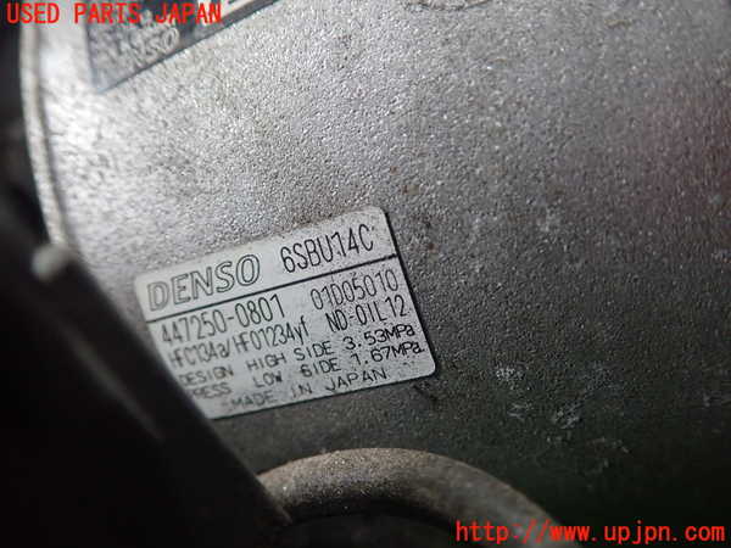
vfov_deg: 46.8
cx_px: 366
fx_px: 634
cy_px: 274
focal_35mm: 30
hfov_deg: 60.0
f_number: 2.3
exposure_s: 1/125
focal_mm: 5.5
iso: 500
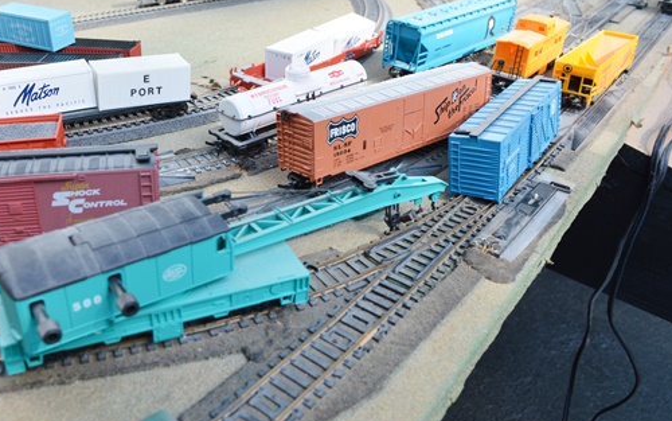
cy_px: 214
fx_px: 605
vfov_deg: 38.4
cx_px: 276
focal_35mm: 33
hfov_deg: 57.8
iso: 200
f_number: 7.1
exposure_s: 1/200
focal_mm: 18
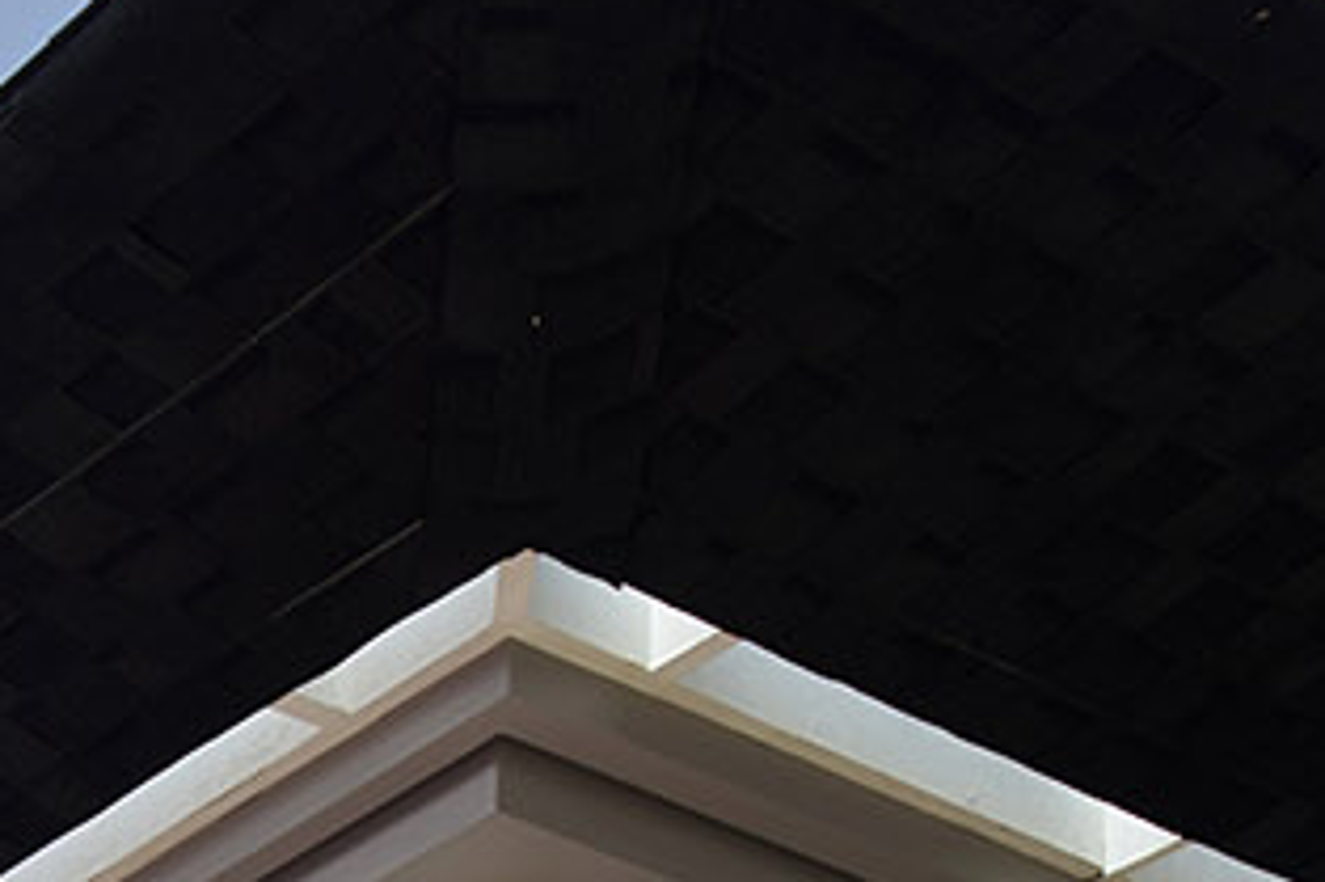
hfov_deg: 17.3
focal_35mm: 103
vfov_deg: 12.4
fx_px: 3789
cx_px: -814
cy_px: 1454
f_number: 6.3
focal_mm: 19
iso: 64
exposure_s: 1/50
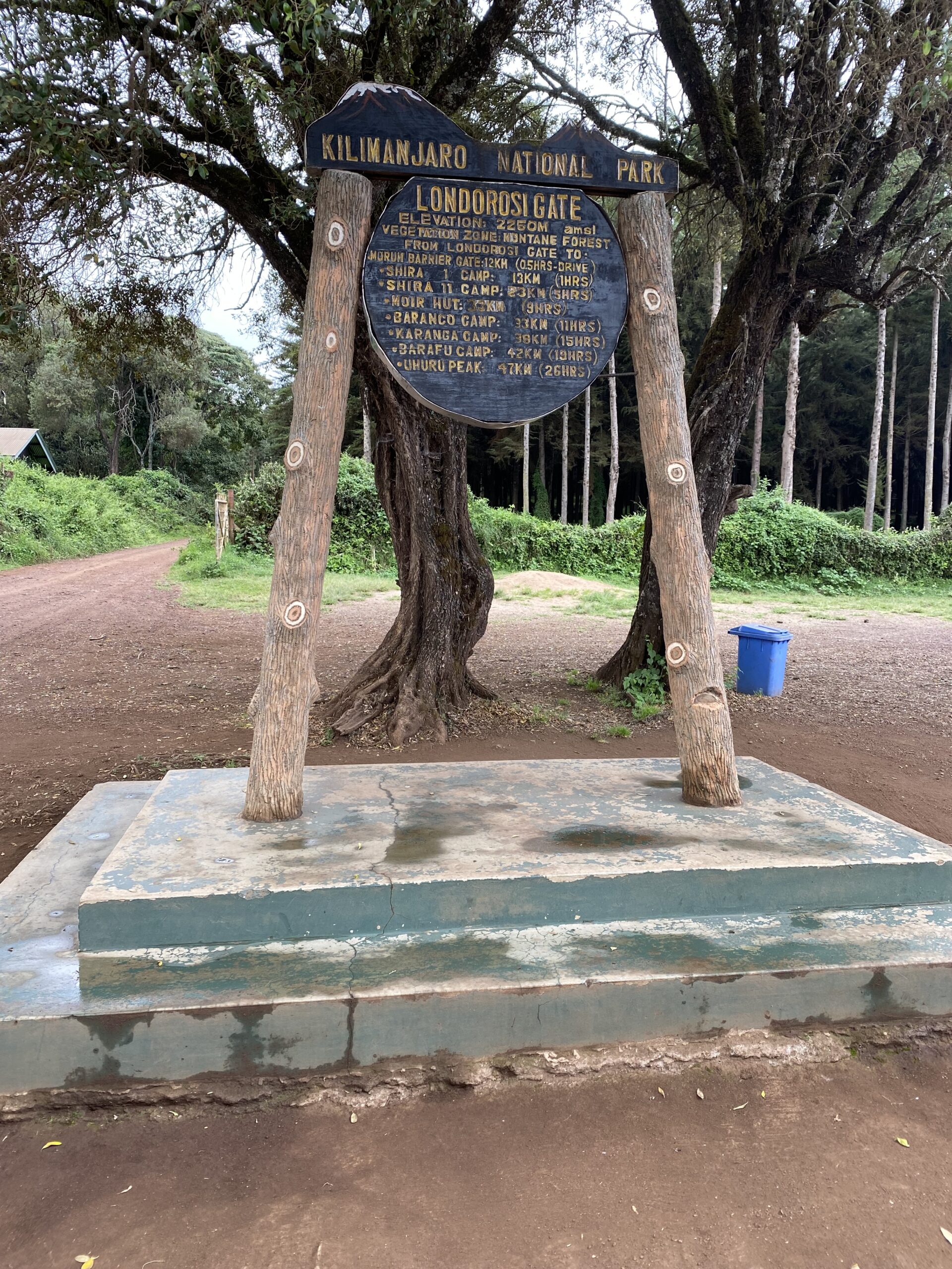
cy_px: 634
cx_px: 476
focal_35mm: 26
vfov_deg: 67.3
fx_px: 953
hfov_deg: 53.1
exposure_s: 1/122
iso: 64
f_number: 1.8
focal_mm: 4.25
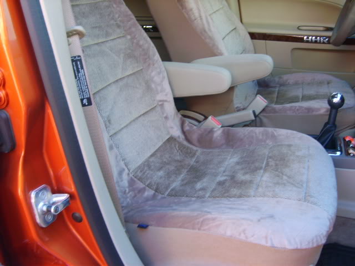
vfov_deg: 40.7
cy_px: 133
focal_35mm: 35
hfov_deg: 52.6
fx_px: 359
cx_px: 178
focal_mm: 5.8
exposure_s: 1/30
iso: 113
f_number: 2.8
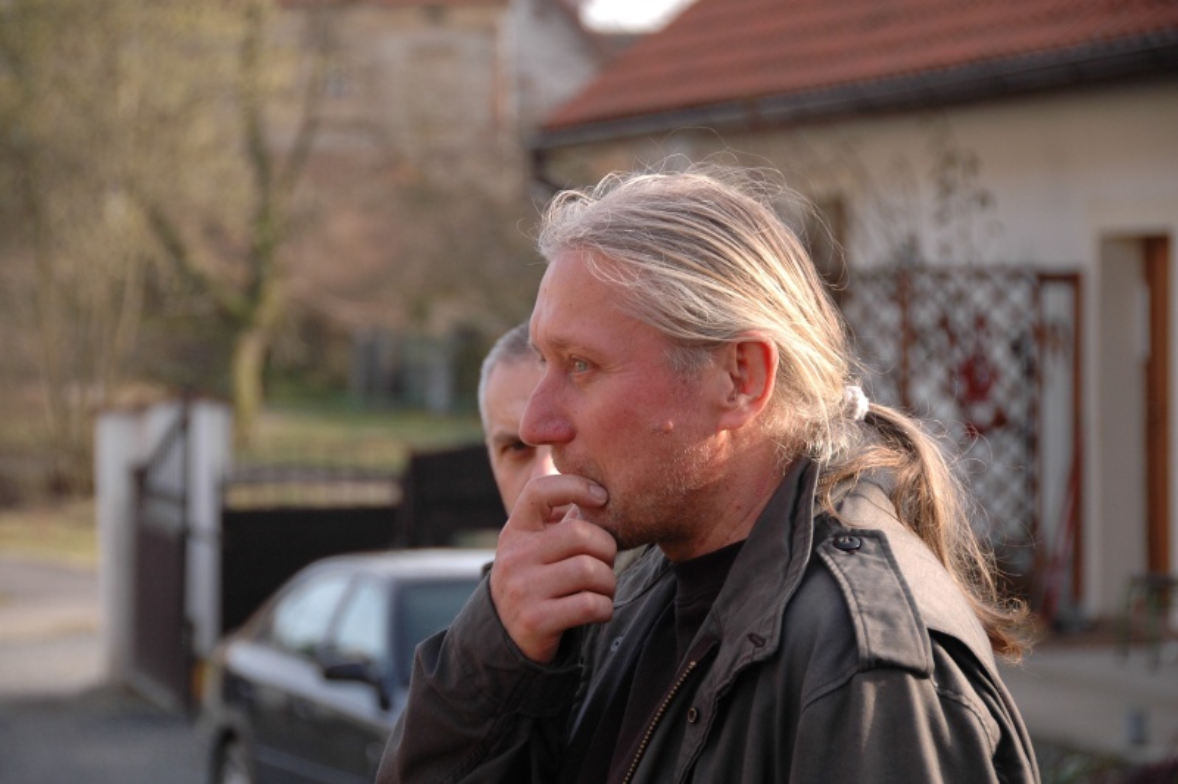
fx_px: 4659
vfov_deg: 9.6
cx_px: 589
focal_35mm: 142
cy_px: 392
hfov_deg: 14.4
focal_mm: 95
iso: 320
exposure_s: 1/320
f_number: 5.3
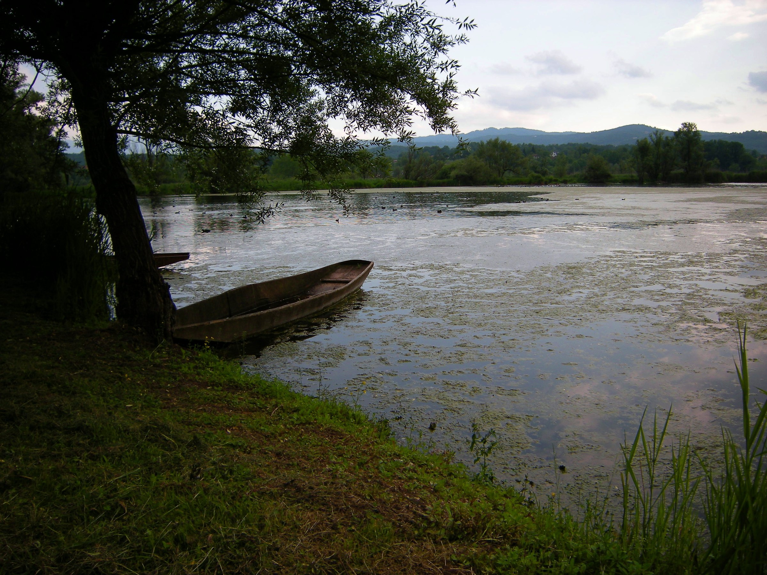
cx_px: 384
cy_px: 288
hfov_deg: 63.4
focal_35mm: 28
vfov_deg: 49.7
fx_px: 620
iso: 64
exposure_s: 1/426
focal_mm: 4.7
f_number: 2.8
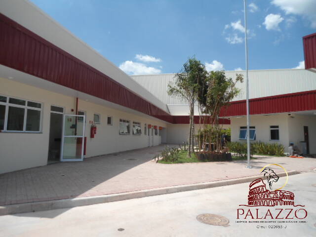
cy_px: 118
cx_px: 158
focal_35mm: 26
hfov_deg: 67.3
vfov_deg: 53.1
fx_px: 237
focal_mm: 4.7
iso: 80
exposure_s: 1/200
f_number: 8
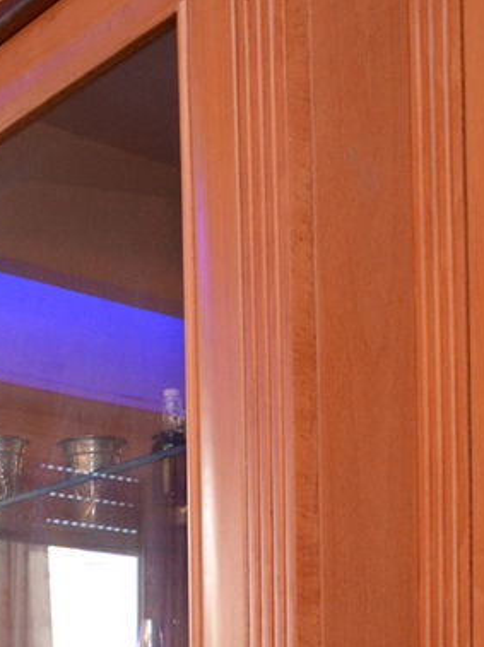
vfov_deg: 19.2
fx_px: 1792
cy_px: 790
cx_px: -511
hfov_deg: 13.1
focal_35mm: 96
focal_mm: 18
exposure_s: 1/125
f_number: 4
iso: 1000
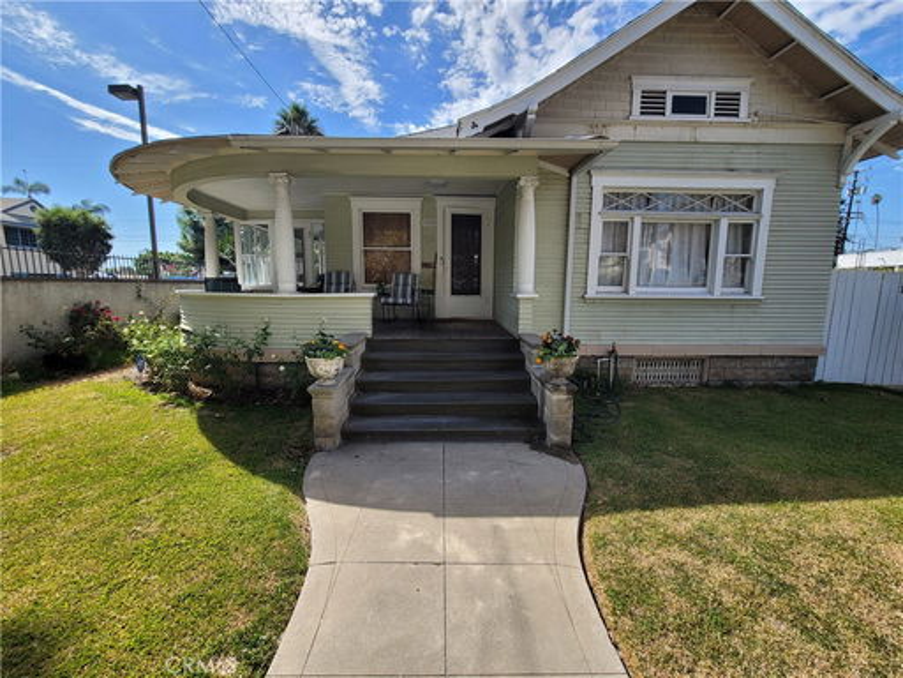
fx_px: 339
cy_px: 339
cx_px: 452
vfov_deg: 89.9
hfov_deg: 106.2
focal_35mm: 13
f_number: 2.2
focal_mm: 2.2
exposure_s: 1/1429
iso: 64
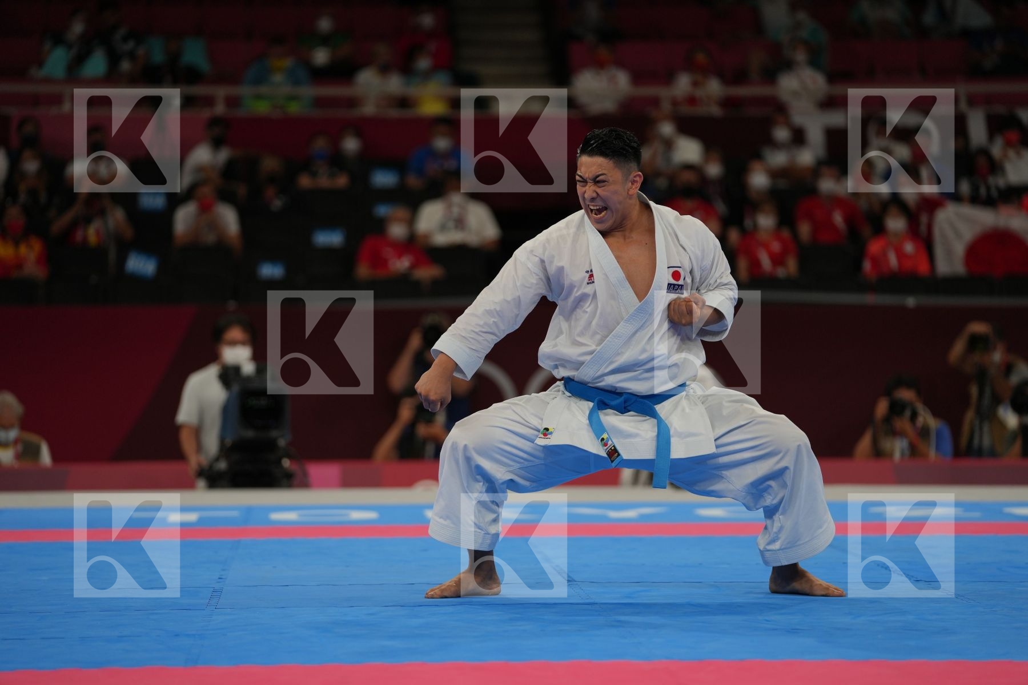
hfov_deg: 13.5
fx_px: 4340
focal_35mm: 152
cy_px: 342
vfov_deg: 9.0
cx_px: 514
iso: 400
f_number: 2.8
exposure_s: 1/1000
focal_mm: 152
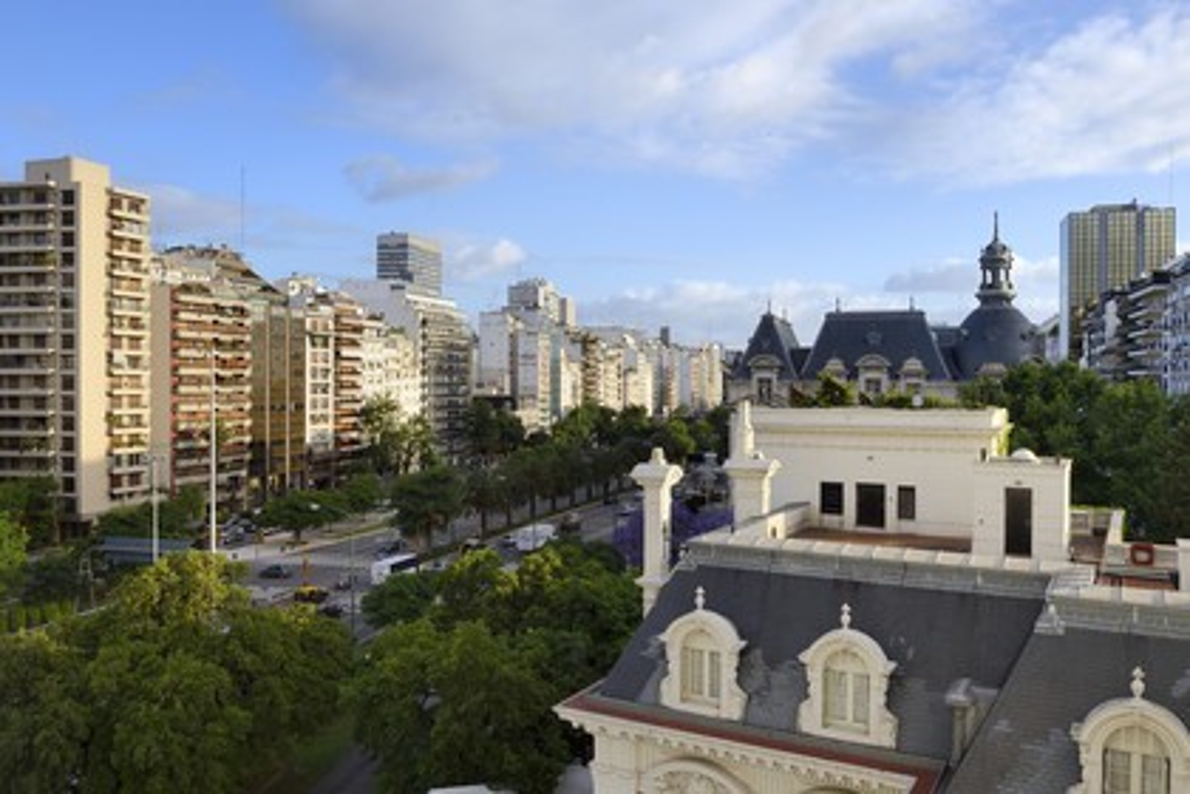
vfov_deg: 45.0
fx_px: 959
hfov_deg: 63.7
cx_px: 595
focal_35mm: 29
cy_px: 397
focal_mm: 29
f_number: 14
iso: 400
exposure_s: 1/200
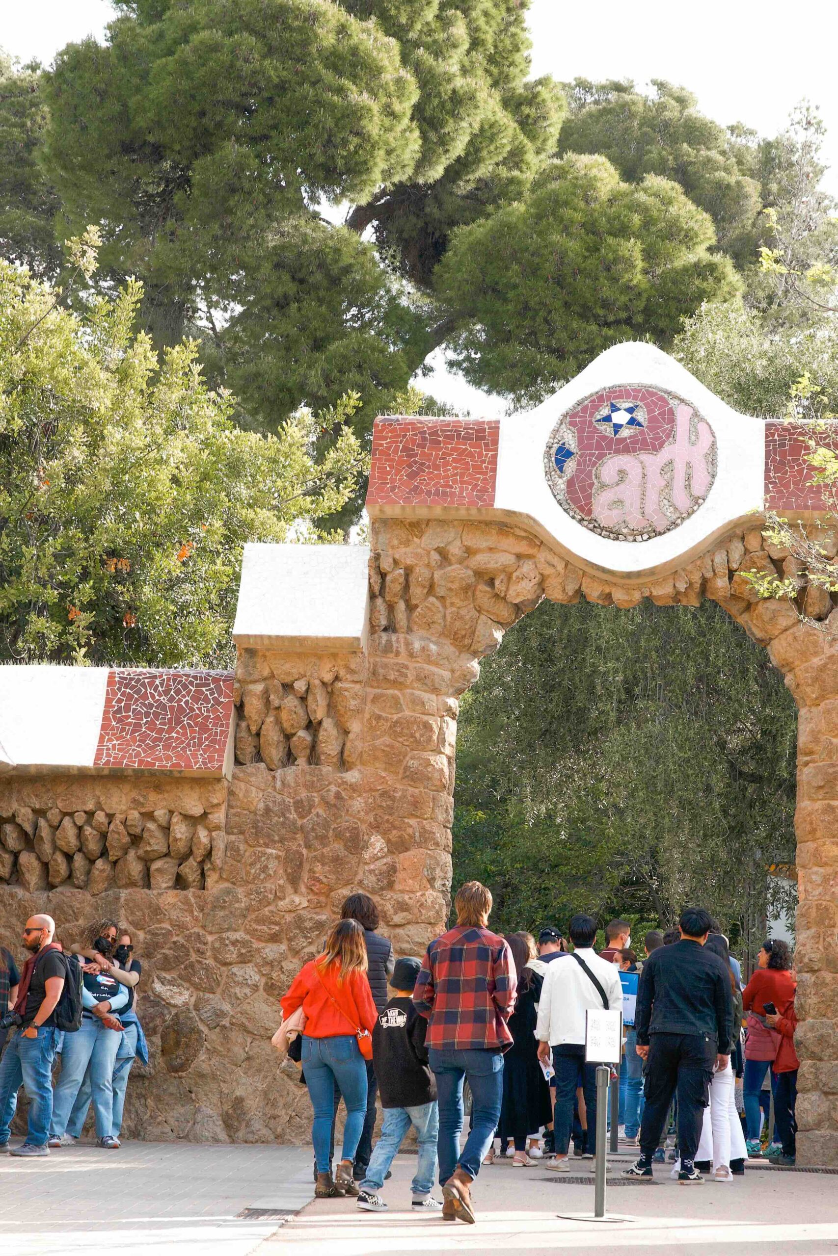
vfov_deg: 21.9
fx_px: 3247
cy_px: 628
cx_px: 419
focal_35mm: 93
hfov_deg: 14.7
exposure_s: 1/250
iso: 560
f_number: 9
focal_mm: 62
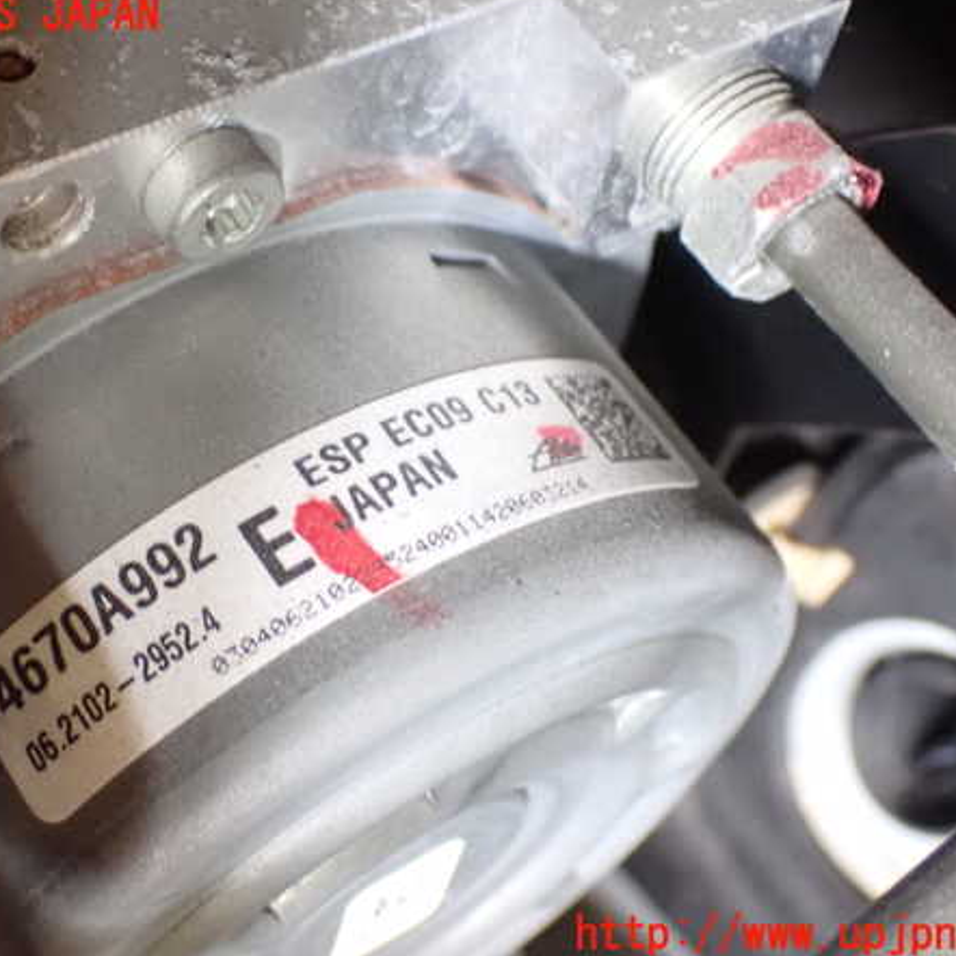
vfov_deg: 28.6
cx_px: 415
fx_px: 1875
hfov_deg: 28.6
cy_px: 476
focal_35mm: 60
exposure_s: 1/30
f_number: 3.2
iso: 1600
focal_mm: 9.01
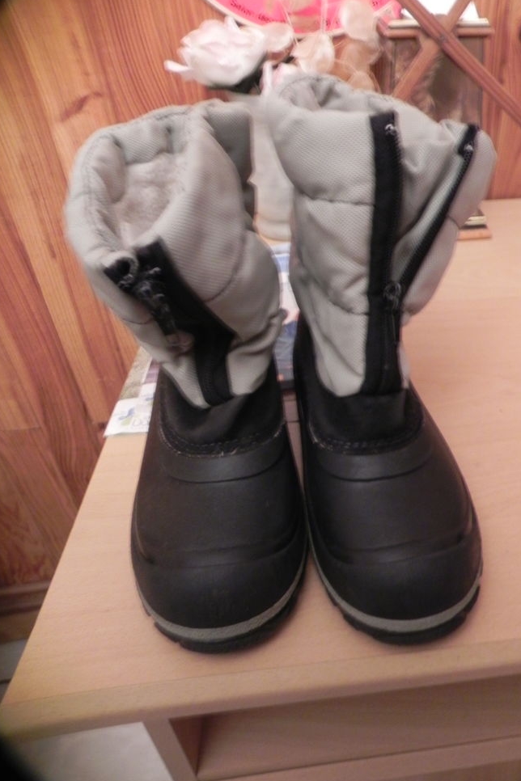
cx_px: 282
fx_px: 608
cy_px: 395
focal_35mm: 28
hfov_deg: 46.4
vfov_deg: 65.5
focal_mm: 4.6
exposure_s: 1/3.4
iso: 400
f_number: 2.8
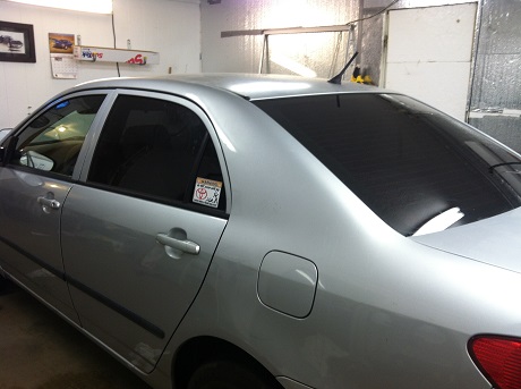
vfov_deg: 40.6
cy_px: 194
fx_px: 526
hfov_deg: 52.7
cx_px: 260
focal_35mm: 35
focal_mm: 3.85
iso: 80
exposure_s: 1/17
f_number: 2.8
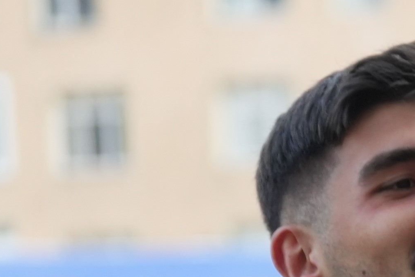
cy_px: 584
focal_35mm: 485
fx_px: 5591
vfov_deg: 2.8
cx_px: 1276
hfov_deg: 4.1
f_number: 3.2
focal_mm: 70
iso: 800
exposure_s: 1/800
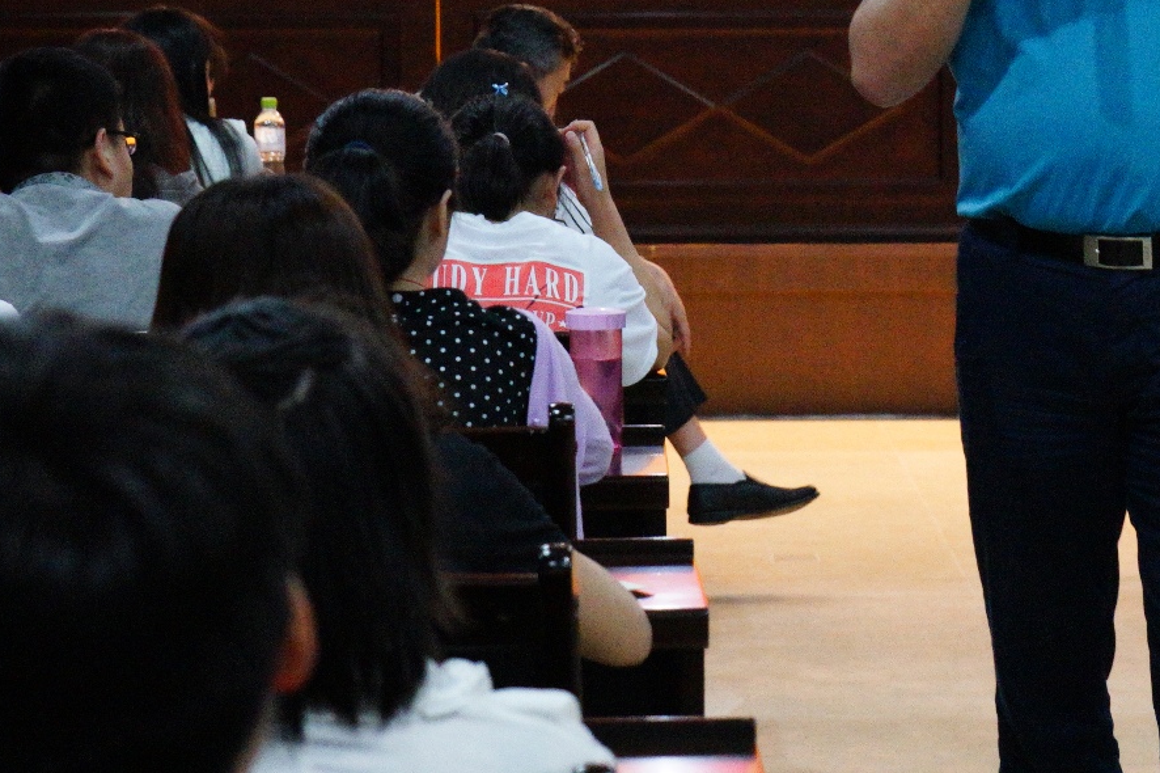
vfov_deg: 8.2
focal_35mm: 166
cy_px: 149
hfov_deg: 12.3
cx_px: 1015
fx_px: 5347
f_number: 5.6
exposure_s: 1/80
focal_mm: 70
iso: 6400
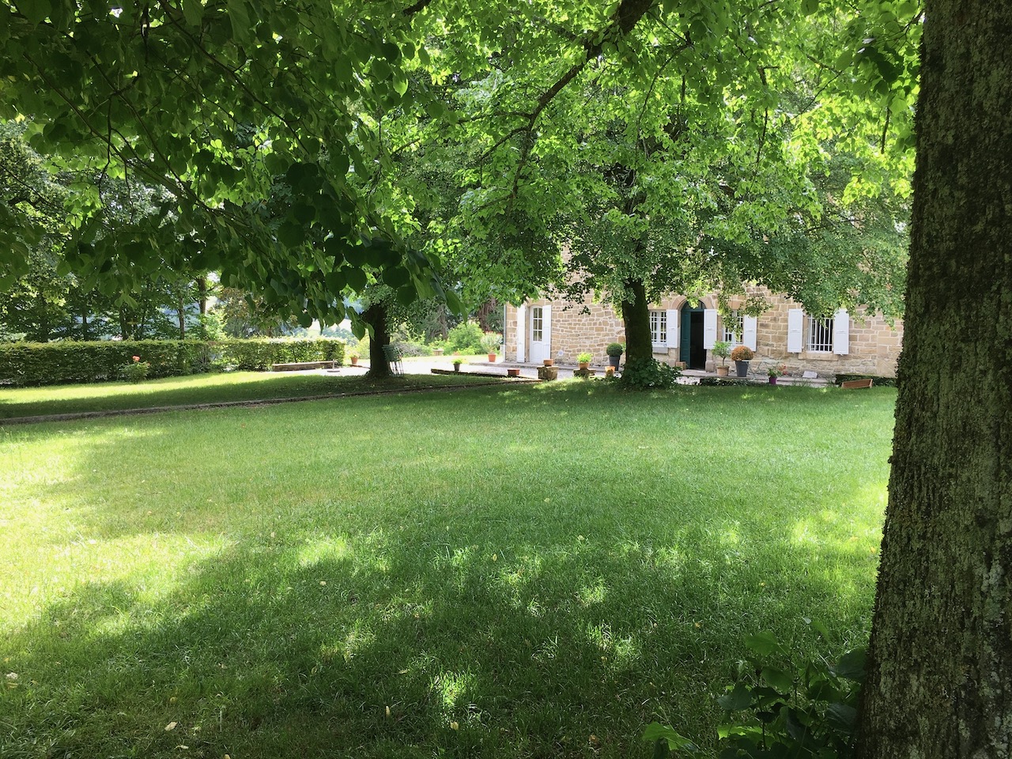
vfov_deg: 48.2
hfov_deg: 61.7
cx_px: 506
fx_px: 848
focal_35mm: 29
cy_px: 380
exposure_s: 1/207
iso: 25
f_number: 2.2
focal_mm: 4.15
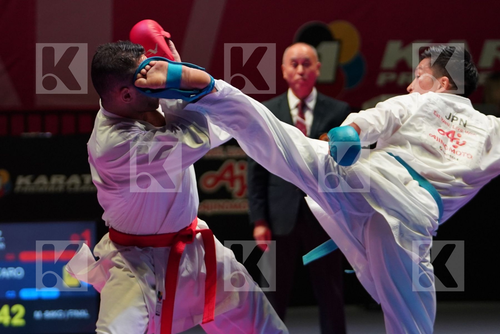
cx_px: 250
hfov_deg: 13.6
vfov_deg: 9.1
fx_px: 2097
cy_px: 167
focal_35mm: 151
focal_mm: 101
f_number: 2.8
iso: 1600
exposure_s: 1/1000
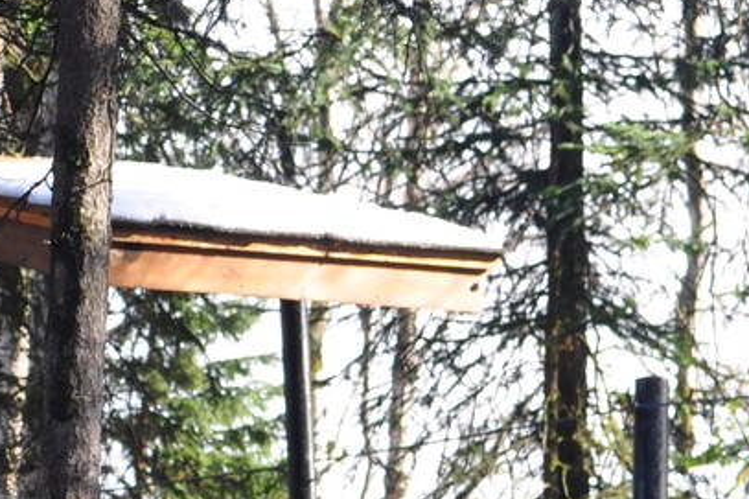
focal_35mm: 324
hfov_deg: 6.4
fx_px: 6737
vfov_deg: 4.2
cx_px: 179
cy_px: 806
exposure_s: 1/100
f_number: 8
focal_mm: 55
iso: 200
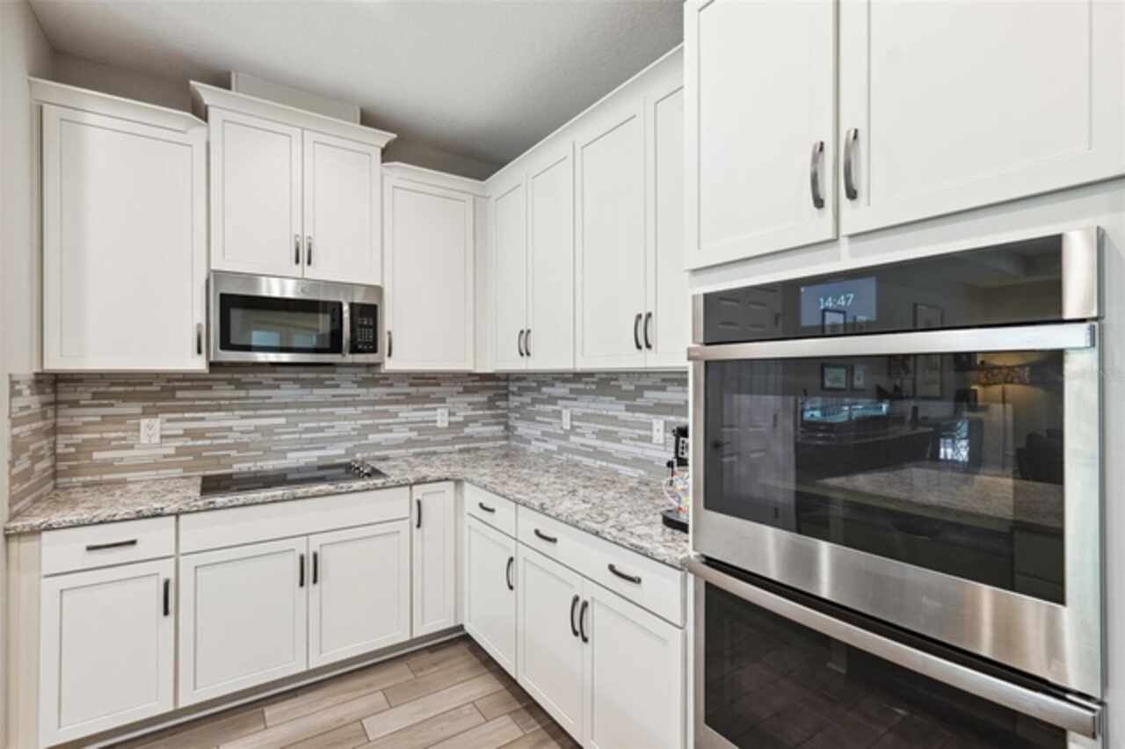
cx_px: 562
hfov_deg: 96.8
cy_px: 374
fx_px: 500
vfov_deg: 73.7
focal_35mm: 16
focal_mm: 16
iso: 400
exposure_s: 1/8
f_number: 8
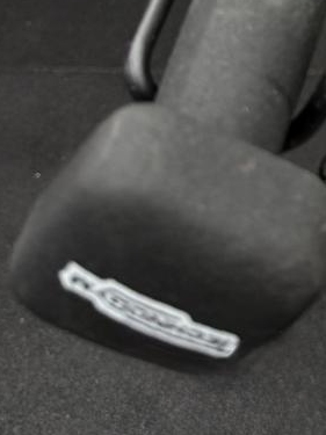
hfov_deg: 14.1
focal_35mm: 96
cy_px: -241
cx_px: 535
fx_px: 1206
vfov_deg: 18.0
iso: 200
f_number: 1.78
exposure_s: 1/100
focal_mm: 6.76
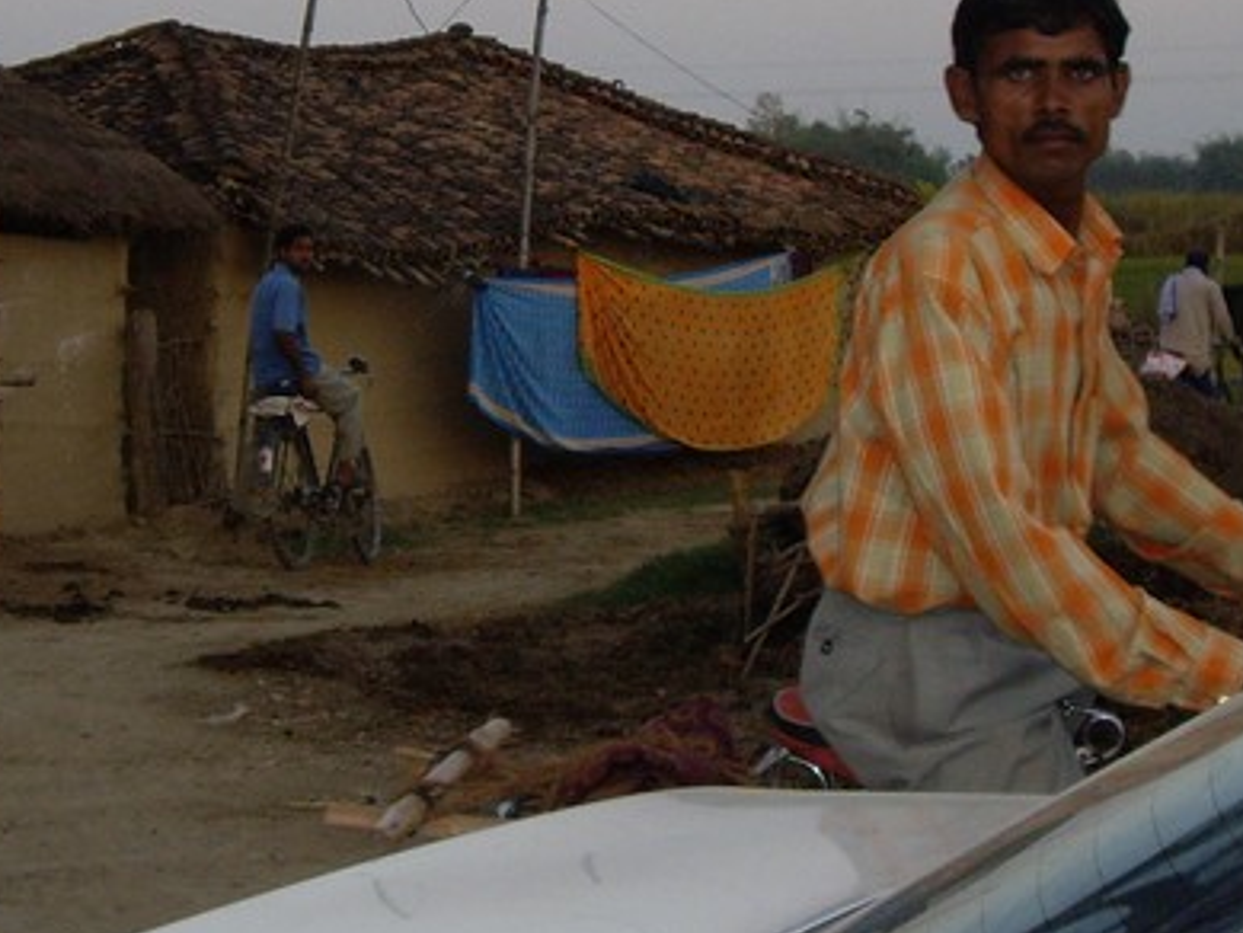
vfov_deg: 14.7
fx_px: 3592
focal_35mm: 100
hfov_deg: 19.6
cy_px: 182
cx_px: 566
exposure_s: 1/250
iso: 100
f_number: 2.7
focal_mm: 6.2
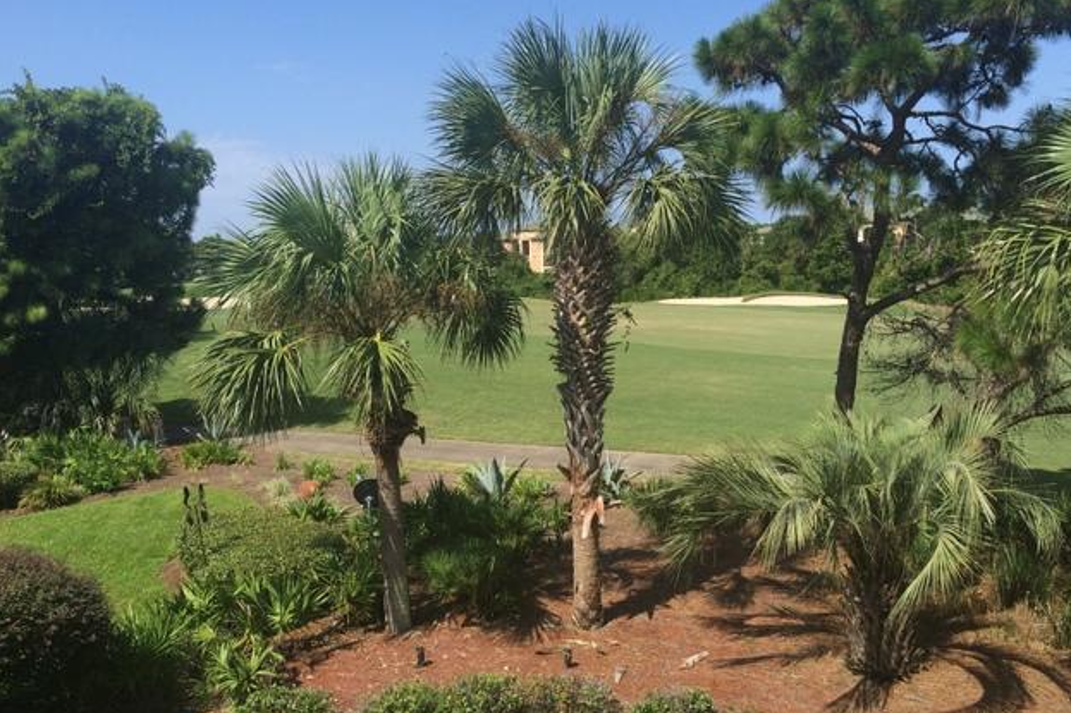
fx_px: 922
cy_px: 316
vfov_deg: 42.2
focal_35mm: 31
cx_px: 548
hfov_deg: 60.3
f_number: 2.2
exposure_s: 1/1786
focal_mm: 4.15
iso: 32
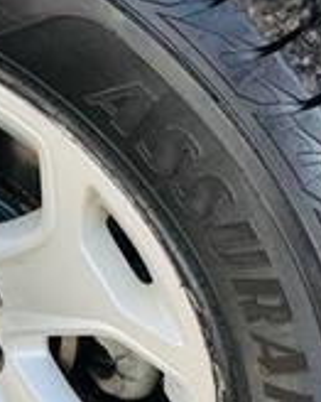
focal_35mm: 78
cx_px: -47
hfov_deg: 18.8
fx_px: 927
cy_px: 338
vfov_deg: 24.0
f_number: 1.8
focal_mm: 4.25
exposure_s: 1/320
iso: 25
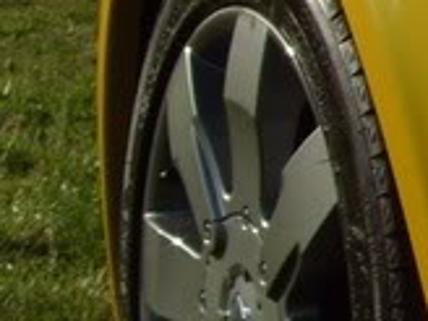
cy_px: 94
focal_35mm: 219
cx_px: 1287
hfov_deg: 7.8
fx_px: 2708
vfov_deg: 6.8
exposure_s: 1/500
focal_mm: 7.8
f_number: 6.8
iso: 80
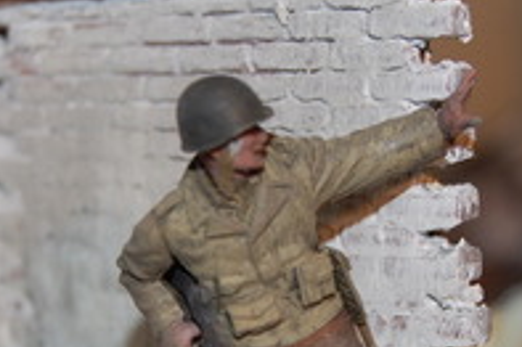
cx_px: 260
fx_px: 2318
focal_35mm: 160
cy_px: 283
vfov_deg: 8.5
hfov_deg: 12.8
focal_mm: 42
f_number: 5.6
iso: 200
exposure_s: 1/50
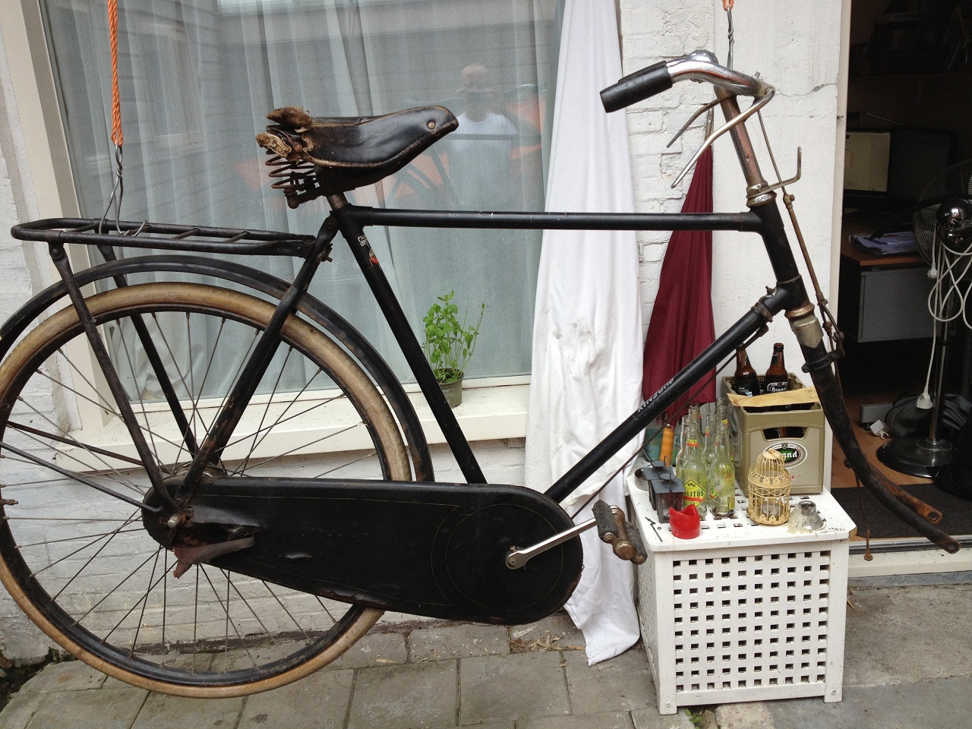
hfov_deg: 52.6
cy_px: 364
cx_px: 486
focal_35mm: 35
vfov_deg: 40.7
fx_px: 983
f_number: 2.4
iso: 50
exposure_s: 1/153
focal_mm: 4.28
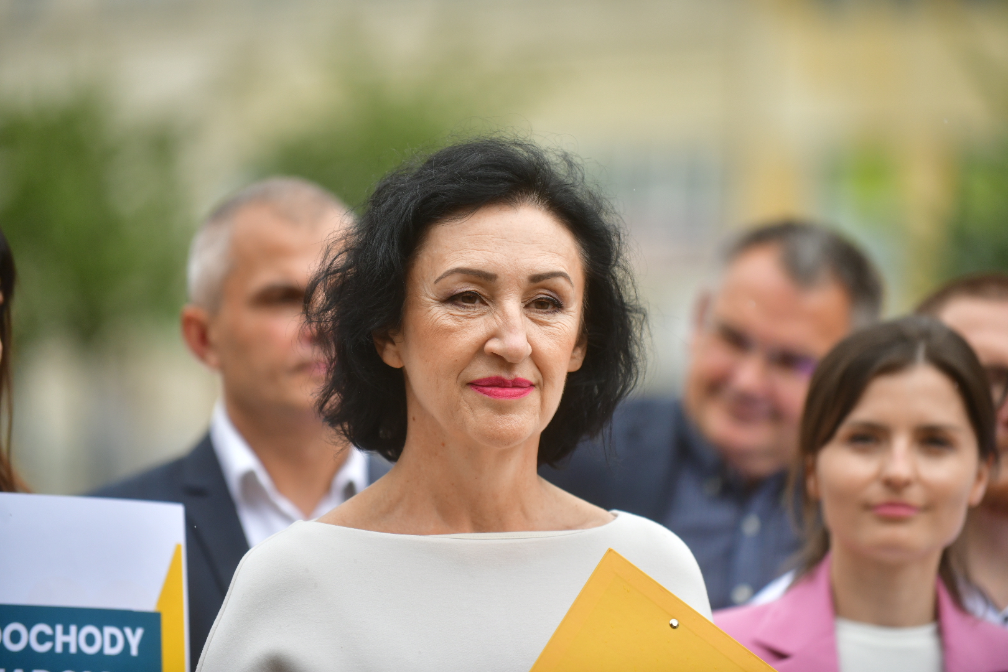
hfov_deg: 10.3
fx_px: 5600
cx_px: 504
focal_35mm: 200
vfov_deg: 6.9
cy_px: 336
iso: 500
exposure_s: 1/3200
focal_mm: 200
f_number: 2.8
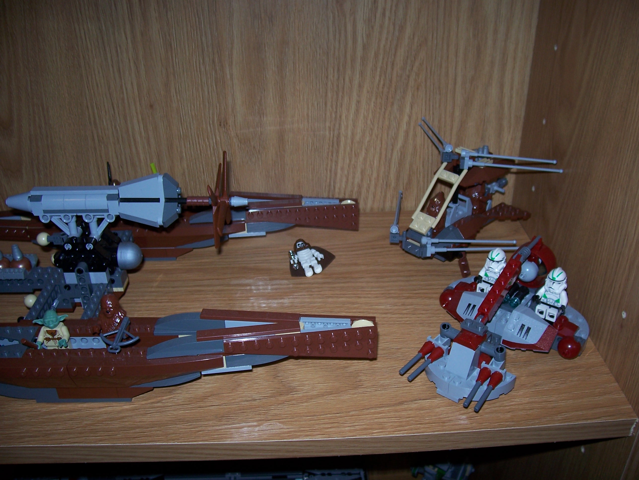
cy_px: 240
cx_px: 320
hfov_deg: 54.0
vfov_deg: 41.8
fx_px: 628
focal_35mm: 34
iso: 80
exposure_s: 1/60
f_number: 2.7
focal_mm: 5.6
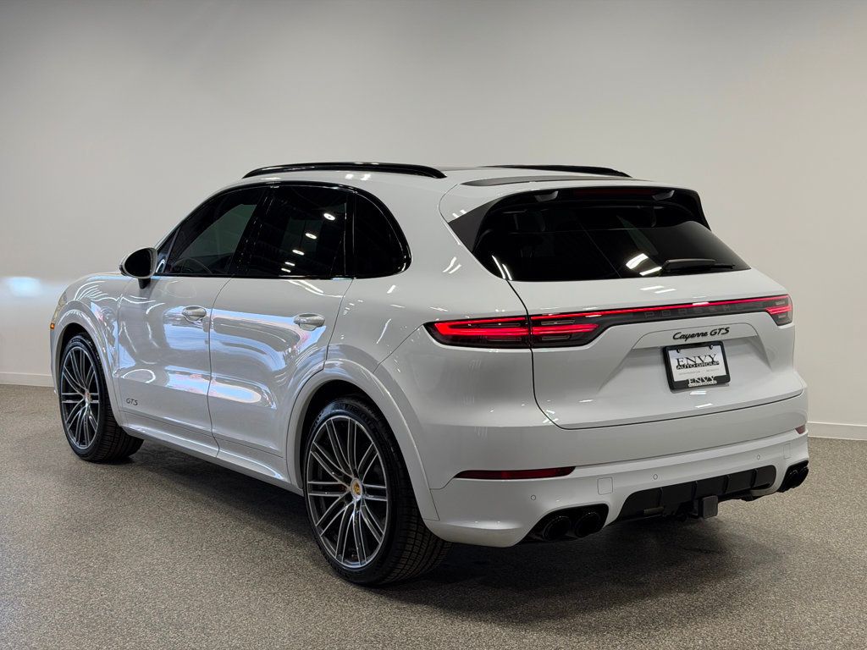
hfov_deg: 39.7
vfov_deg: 30.3
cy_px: 325
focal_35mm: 48
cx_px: 434
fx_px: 1202
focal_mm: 6.76
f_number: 1.78
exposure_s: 1/366
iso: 64
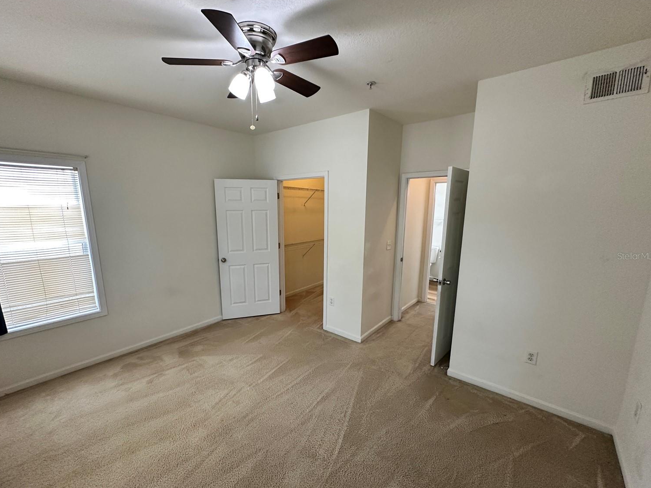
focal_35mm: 15
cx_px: 310
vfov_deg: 81.7
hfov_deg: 98.1
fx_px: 282
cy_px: 256
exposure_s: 1/120
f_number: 2.2
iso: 250
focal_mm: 2.22
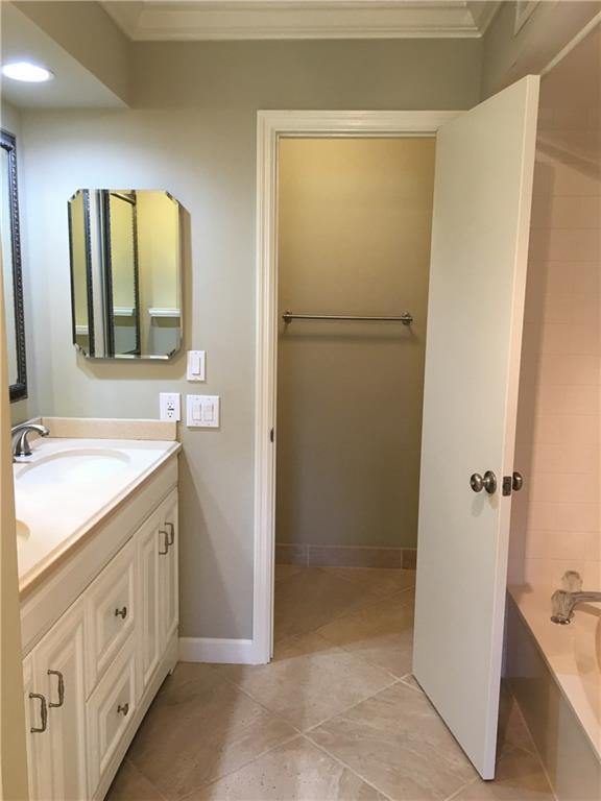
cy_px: 400
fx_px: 671
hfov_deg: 48.2
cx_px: 300
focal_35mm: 29
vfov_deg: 61.7
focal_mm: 4.15
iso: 64
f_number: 2.2
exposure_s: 1/30
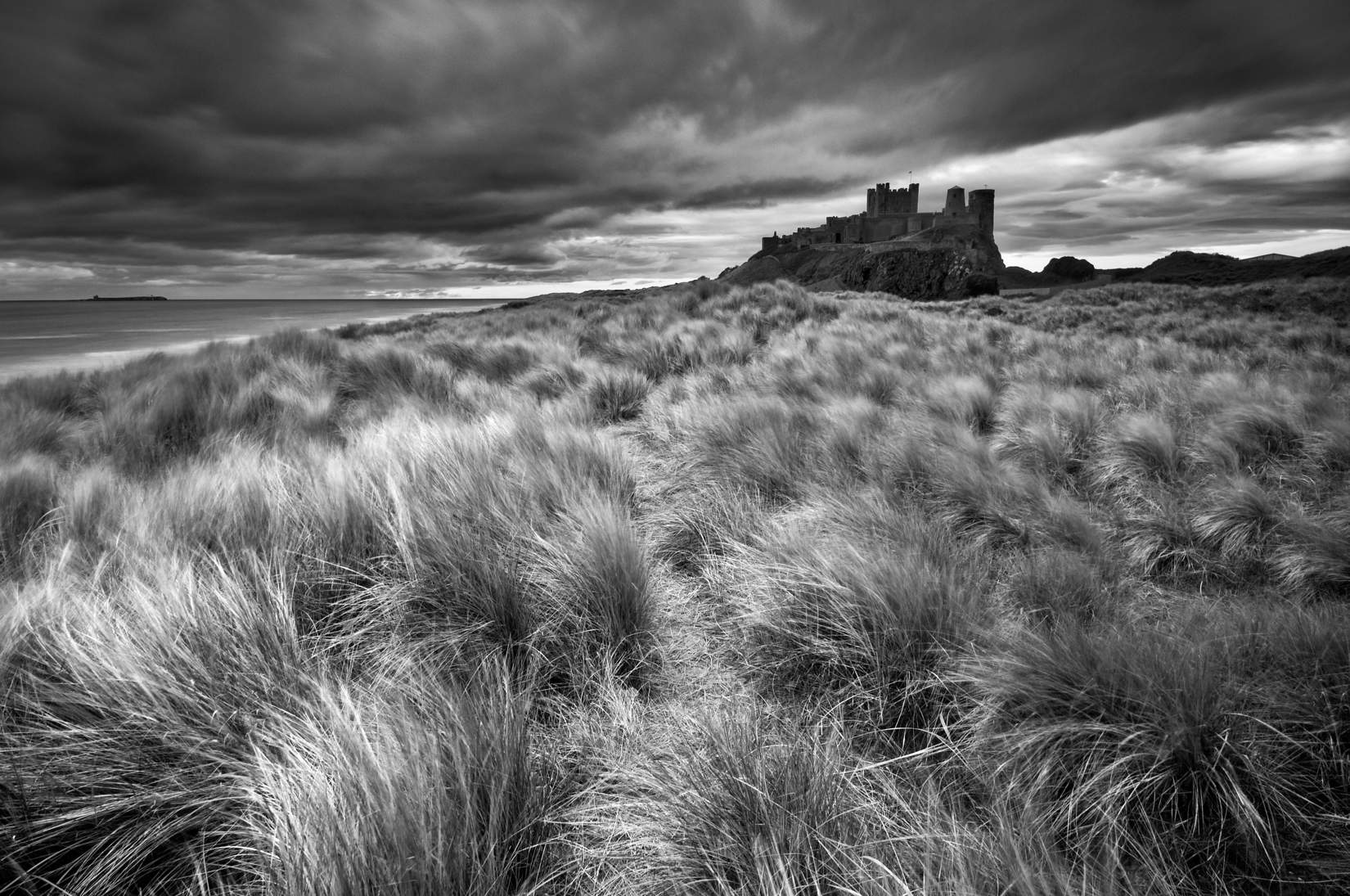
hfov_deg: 90.1
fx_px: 674
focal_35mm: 18
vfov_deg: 67.2
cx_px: 675
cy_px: 448
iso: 100
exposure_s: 5
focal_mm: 12
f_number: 18
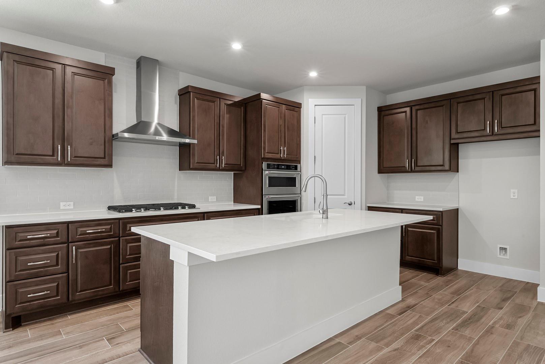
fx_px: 303
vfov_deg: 62.0
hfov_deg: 83.9
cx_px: 272
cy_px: 182
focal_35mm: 20
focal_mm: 20
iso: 1250
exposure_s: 1/3
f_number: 11
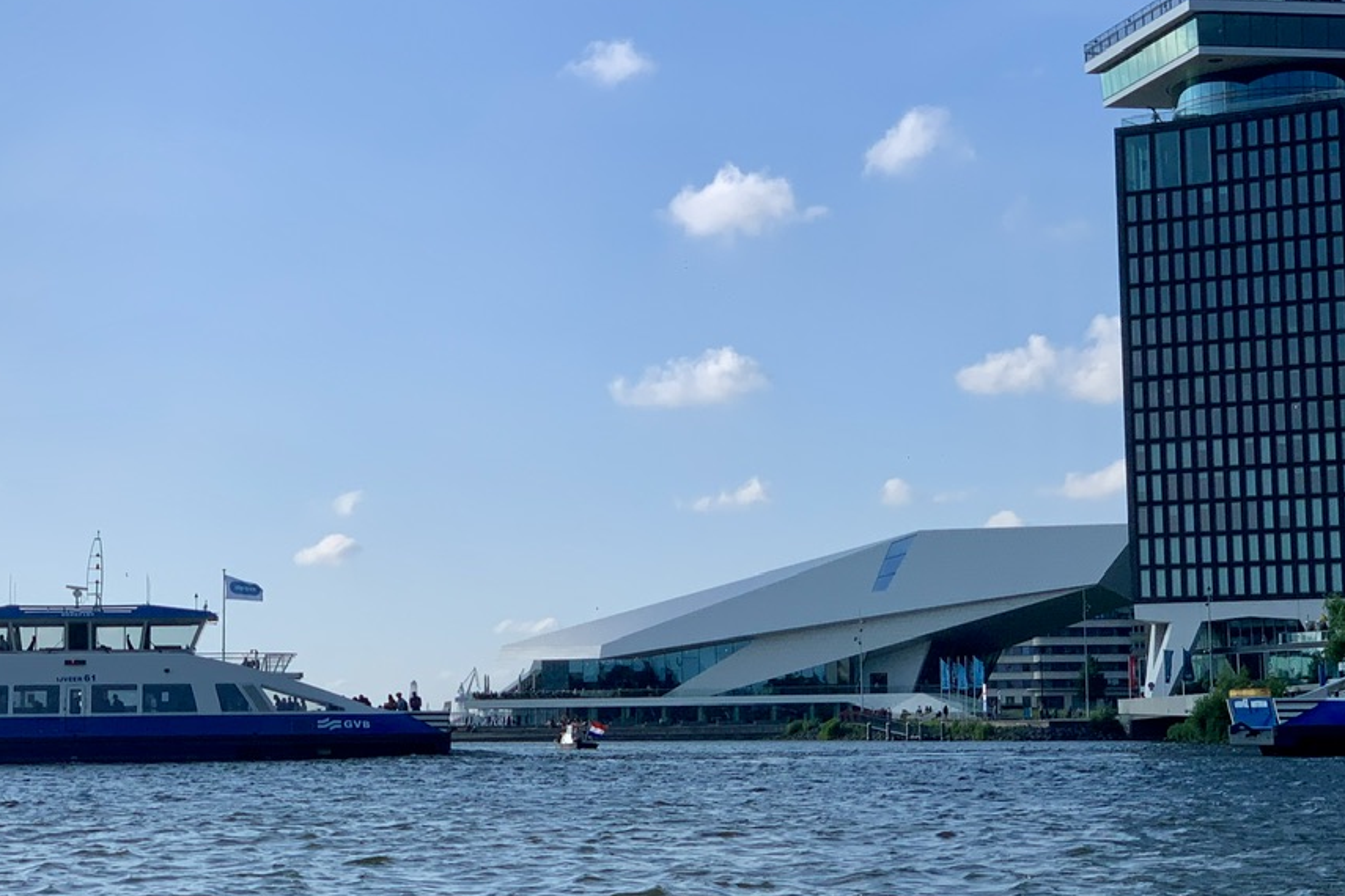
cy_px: 354
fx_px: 3026
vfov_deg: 16.8
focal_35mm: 81
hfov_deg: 25.0
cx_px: 562
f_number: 2.4
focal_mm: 6
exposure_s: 1/2179
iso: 16
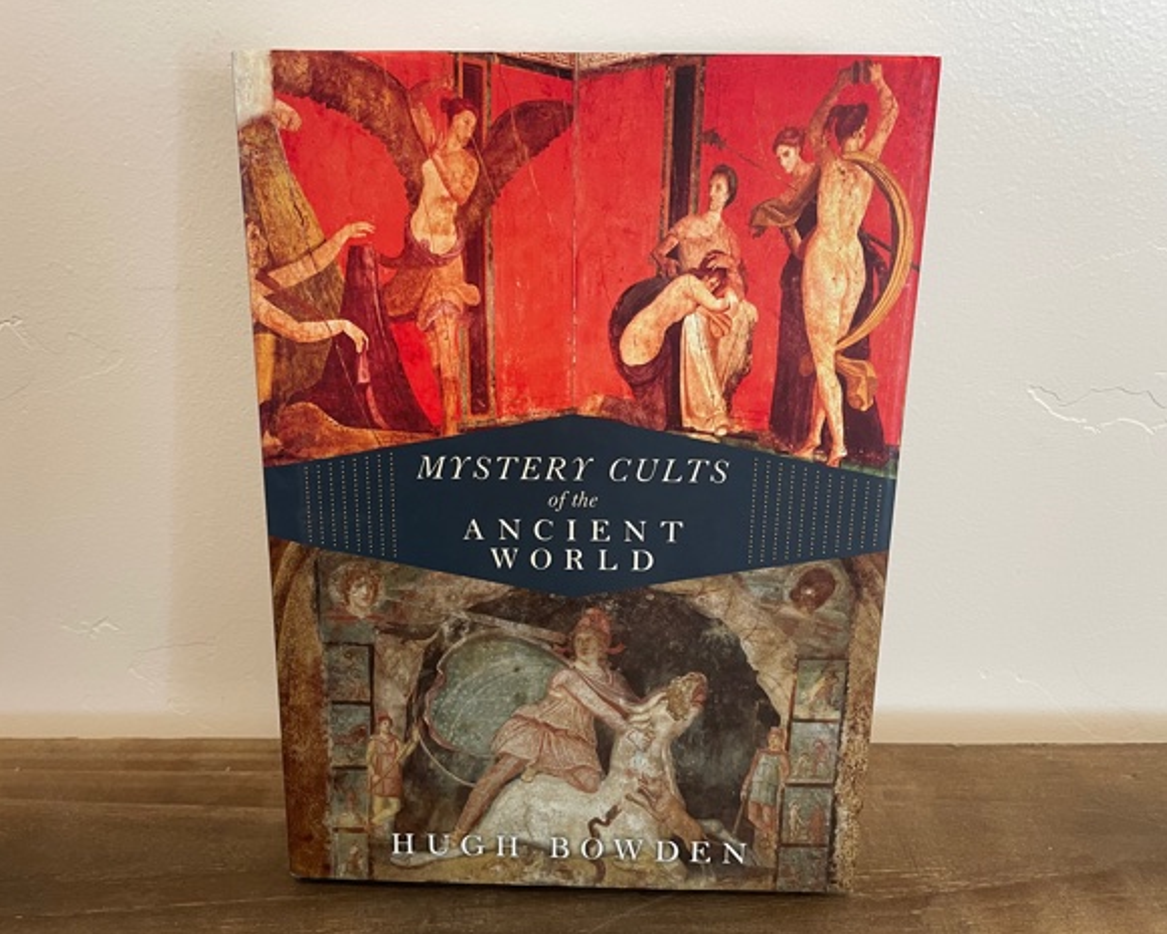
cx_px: 559
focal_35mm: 28
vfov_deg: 51.5
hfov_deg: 62.2
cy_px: 471
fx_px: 967
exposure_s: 1/60
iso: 160
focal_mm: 4.2
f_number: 1.6
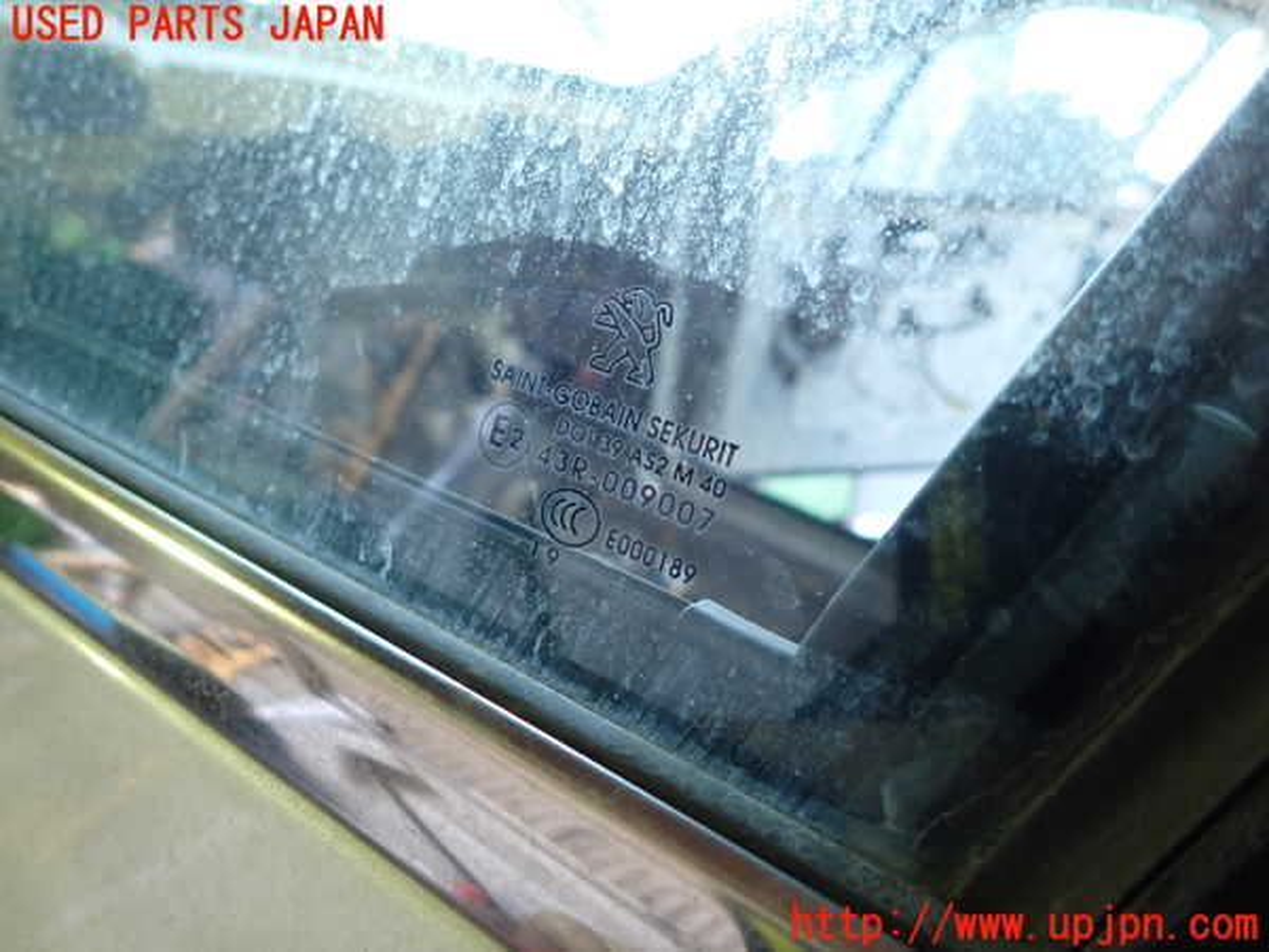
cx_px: 634
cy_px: 476
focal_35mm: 25
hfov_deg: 69.4
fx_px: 916
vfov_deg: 54.9
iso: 320
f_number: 2
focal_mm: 4.5
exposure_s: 1/30
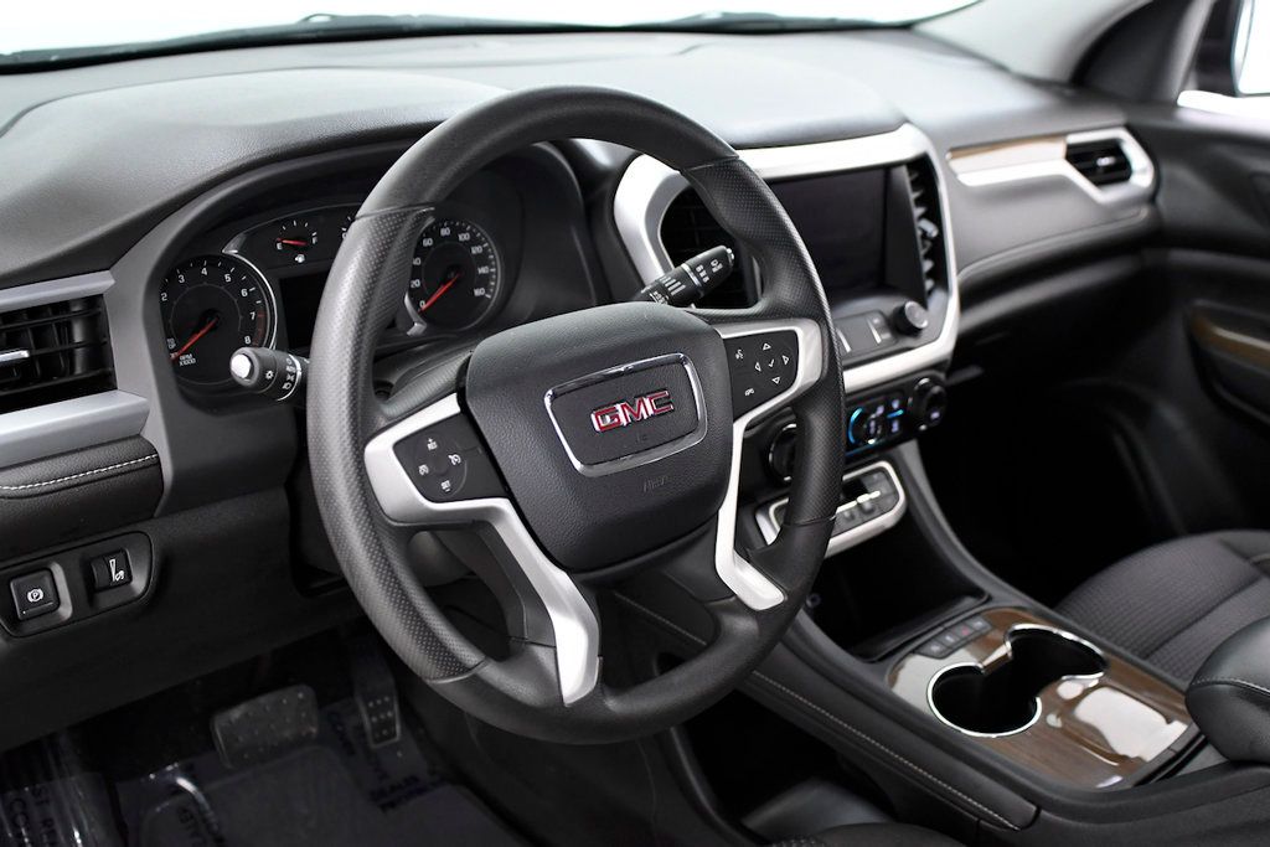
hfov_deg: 53.1
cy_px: 424
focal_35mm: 36
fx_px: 1270
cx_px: 635
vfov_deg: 36.9
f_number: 3.5
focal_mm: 24
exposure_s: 1/320
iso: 2500
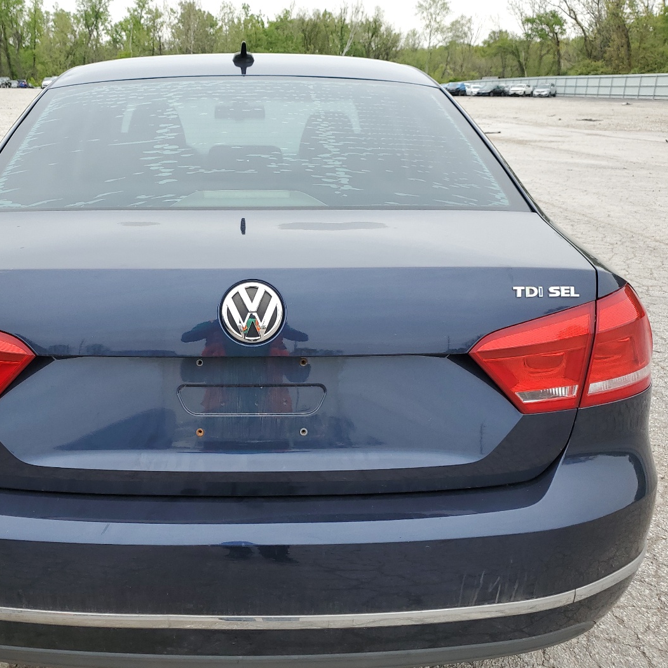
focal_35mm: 35
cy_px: 362
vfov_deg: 47.2
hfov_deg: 46.7
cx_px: 243
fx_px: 764
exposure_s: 1/769
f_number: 1.5
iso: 50
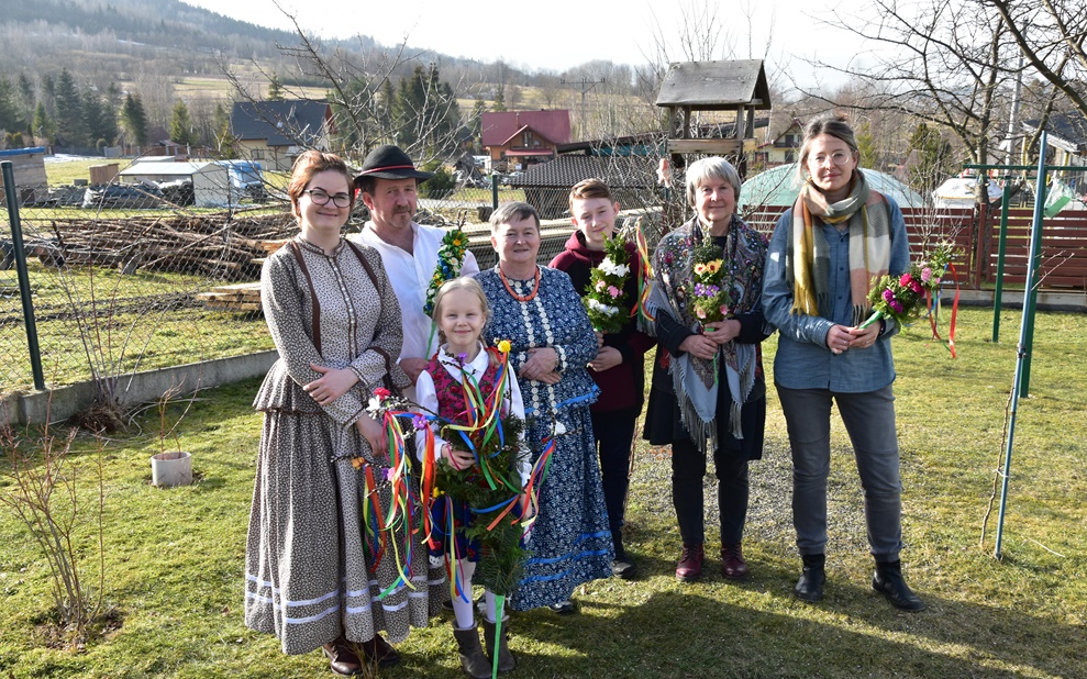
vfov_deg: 37.3
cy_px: 357
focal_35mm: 34
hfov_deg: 56.7
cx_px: 548
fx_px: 1007
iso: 400
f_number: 9
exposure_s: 1/160
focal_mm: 22
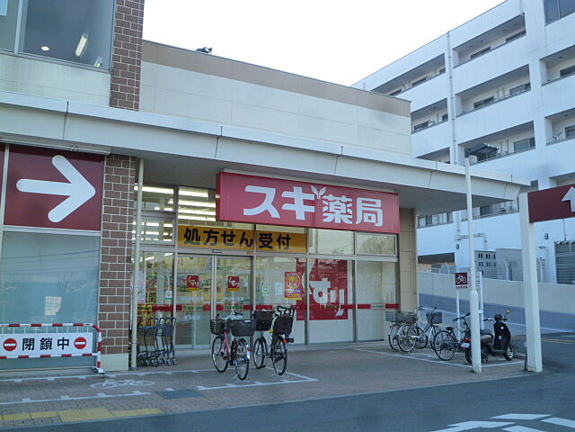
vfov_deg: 42.9
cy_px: 216
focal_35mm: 33
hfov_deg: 55.4
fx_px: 548
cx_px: 288
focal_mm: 5.9
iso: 125
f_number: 4
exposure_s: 1/125
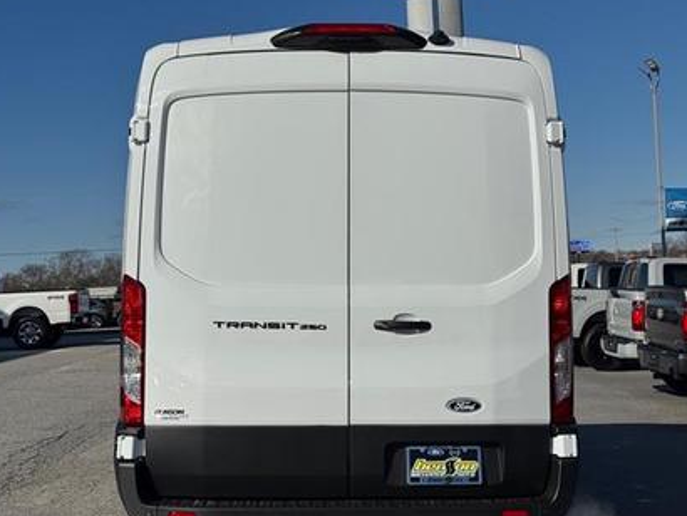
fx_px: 1172
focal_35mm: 59
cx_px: 349
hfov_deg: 32.7
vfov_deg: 24.8
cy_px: 275
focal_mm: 6.76
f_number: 1.78
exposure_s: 1/15385
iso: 50
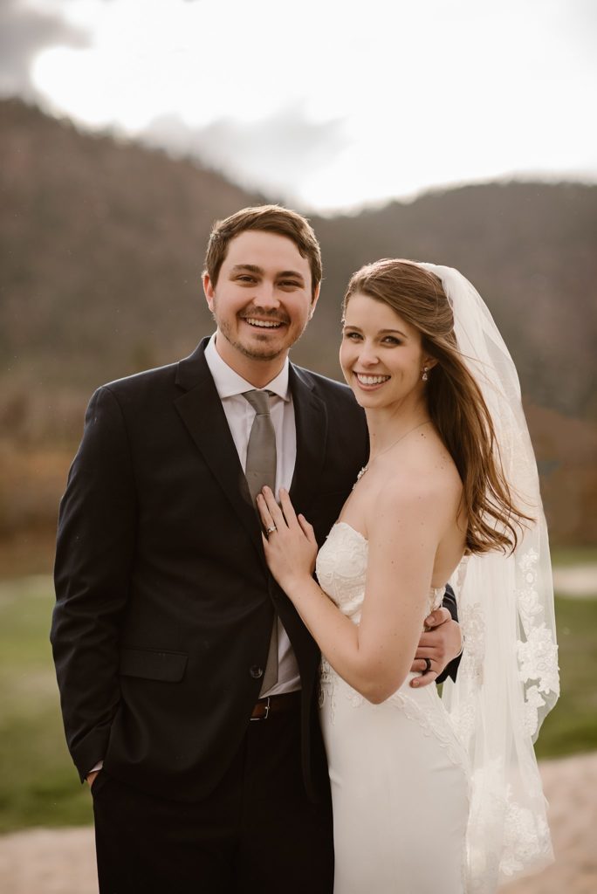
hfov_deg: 16.1
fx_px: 2111
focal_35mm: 85
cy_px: 447
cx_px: 298
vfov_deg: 23.9
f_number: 2.2
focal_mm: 85
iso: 160
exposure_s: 1/2500
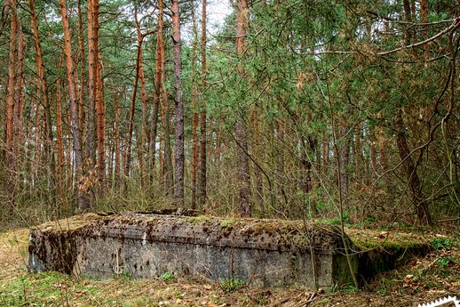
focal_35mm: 60
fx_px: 766
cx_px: 148
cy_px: 149
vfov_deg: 22.6
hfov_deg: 33.1
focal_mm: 28
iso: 100
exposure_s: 1/15
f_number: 11
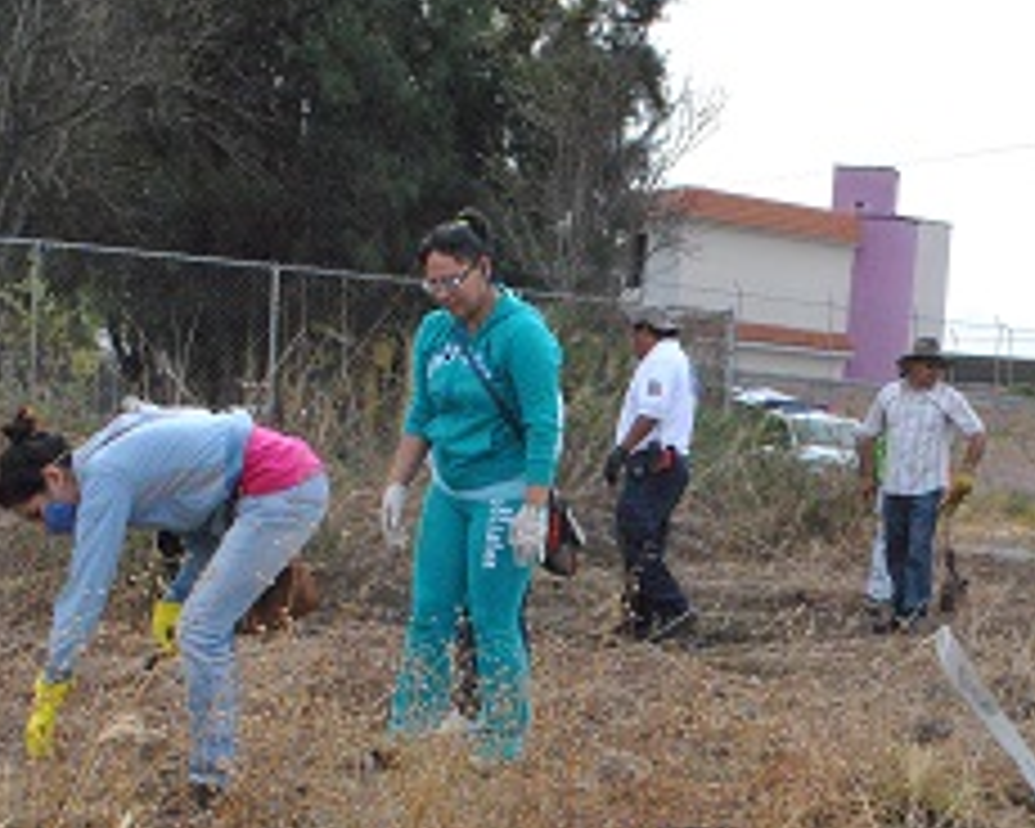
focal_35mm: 55
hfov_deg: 33.0
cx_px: 855
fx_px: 1685
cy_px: 706
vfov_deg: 26.9
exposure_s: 1/800
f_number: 14
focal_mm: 18
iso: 1600
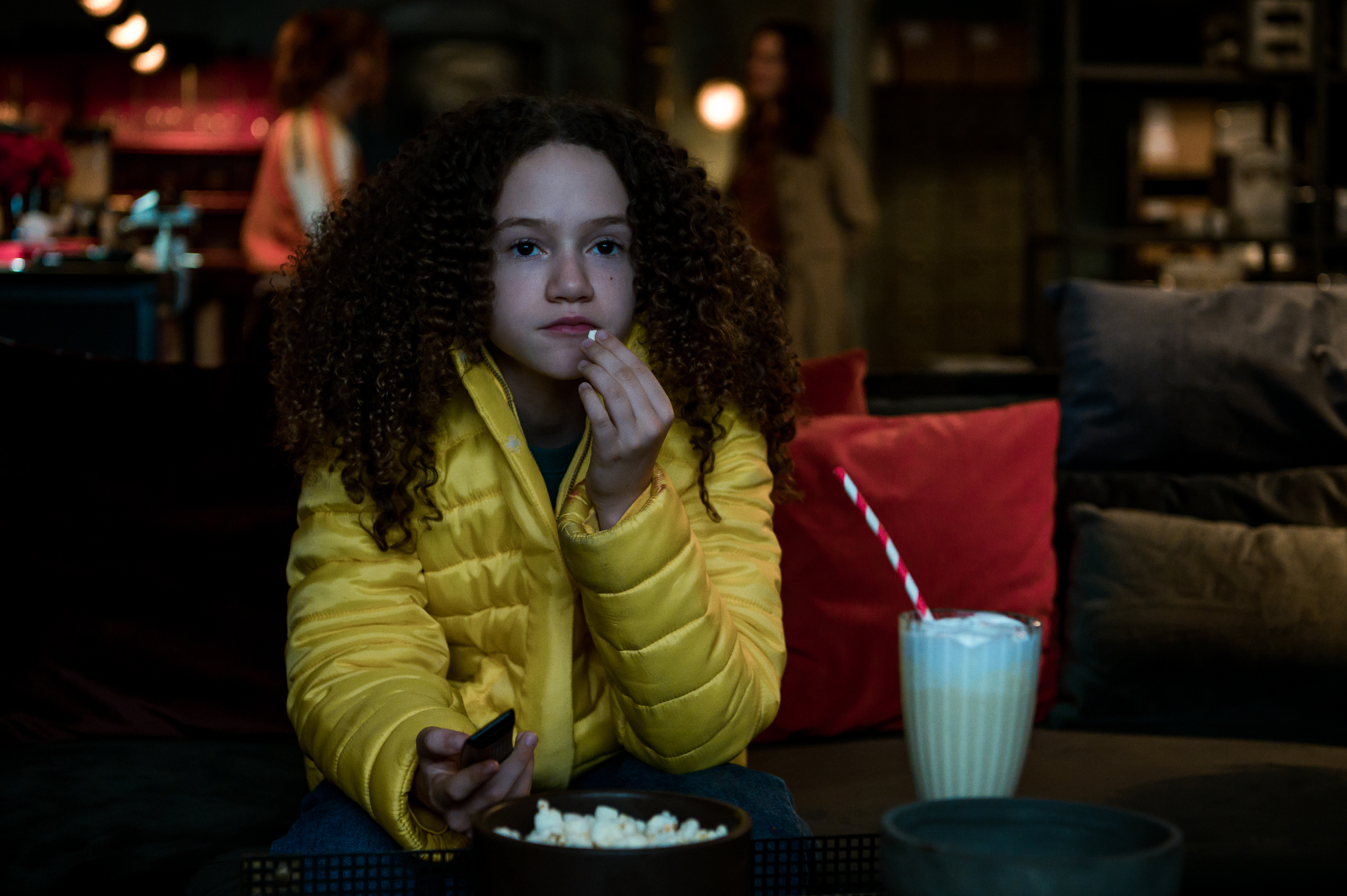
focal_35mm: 56
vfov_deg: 24.2
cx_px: 674
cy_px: 448
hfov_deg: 35.7
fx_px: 2094
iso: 4000
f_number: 3.5
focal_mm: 56
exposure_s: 1/100
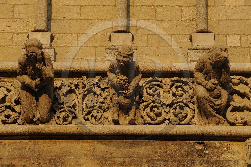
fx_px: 1219
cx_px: 126
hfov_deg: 11.8
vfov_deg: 7.8
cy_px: 84
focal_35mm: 175
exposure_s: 1/320
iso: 400
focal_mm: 175
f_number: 9
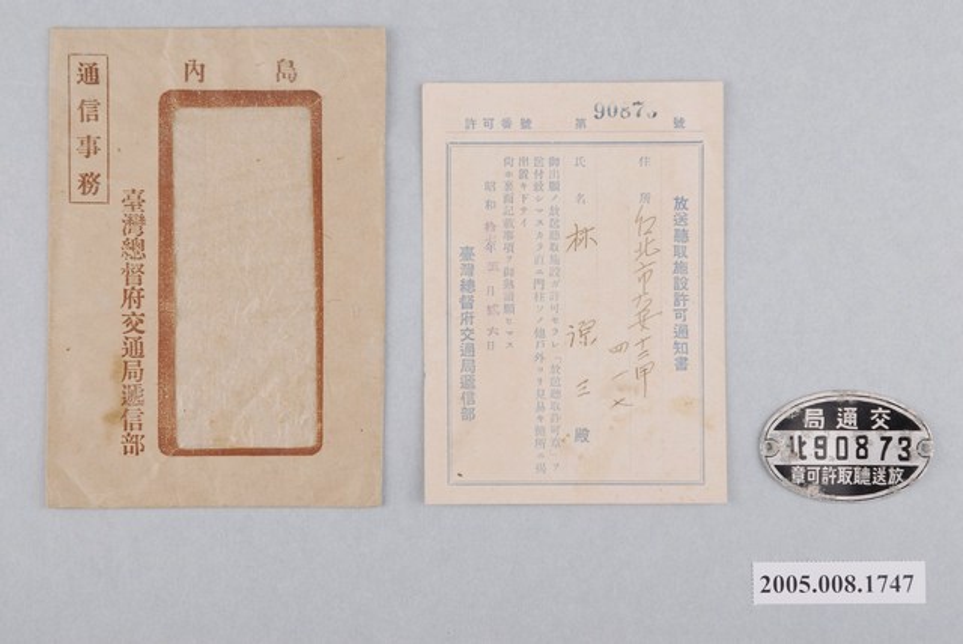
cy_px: 322
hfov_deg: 26.0
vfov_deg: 17.5
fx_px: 2088
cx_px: 482
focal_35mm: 78
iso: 100
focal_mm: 52
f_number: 9
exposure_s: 1/125
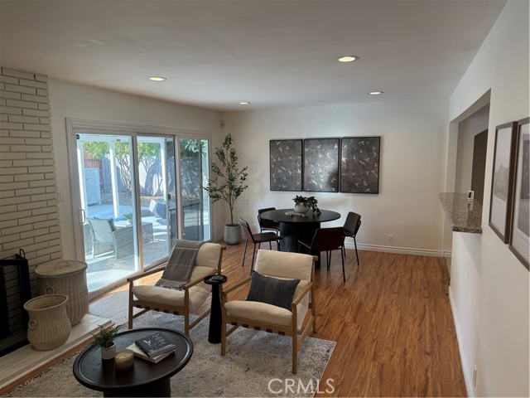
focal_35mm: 24
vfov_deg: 56.8
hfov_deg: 71.6
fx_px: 367
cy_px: 199
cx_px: 265
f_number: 1.78
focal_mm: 6.76
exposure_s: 1/159
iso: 80
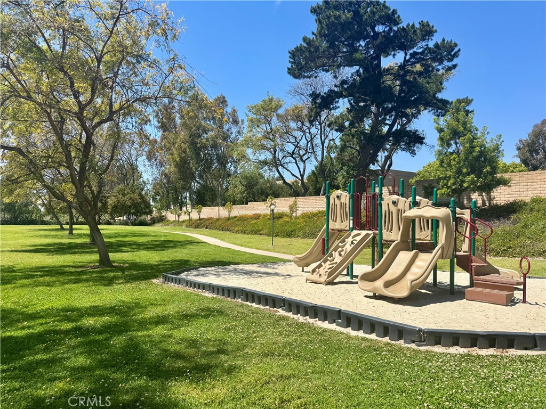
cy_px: 204
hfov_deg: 71.6
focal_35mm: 24
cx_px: 273
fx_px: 379
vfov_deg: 56.8
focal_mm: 6.76
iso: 80
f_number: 1.78
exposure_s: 1/3802
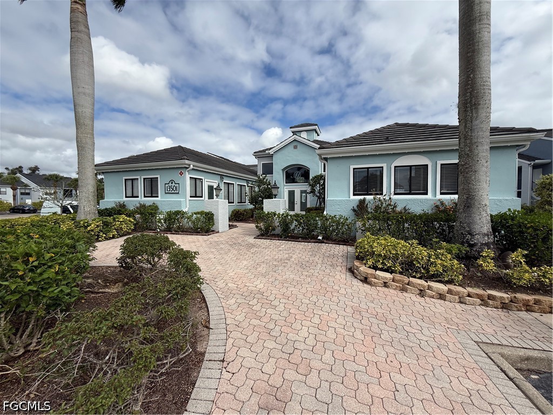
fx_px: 224
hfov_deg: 102.1
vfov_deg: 85.7
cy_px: 208
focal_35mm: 14
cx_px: 276
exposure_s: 1/2841
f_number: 2.2
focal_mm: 2.22
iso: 50
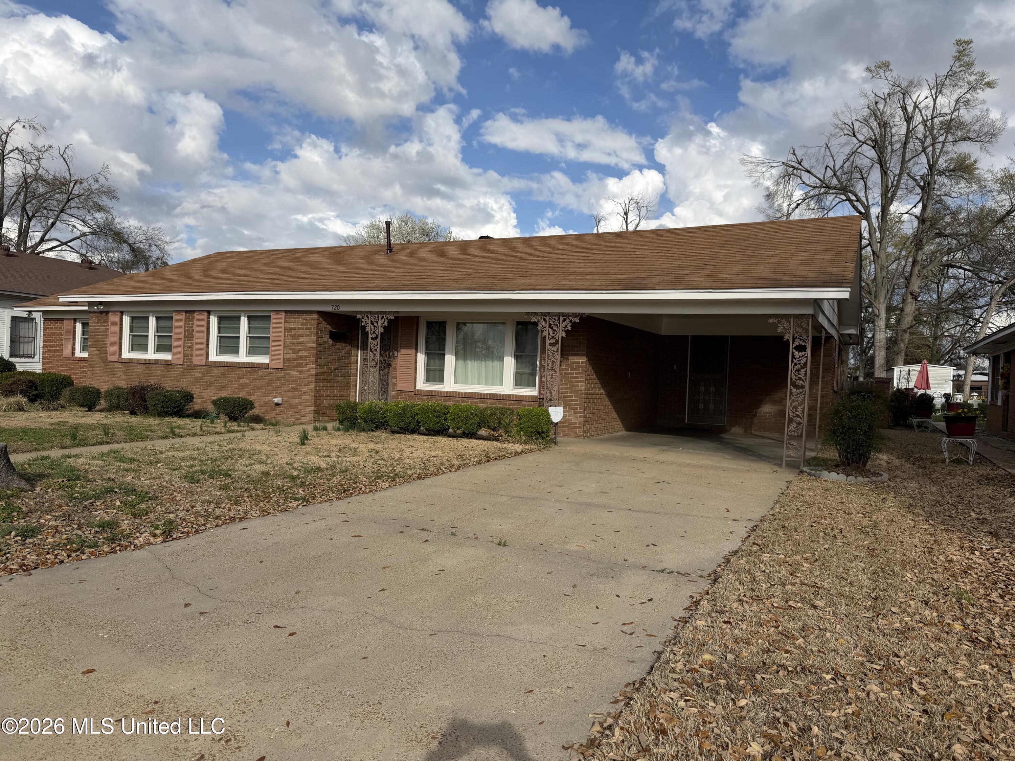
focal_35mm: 24
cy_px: 380
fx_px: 704
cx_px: 508
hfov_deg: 71.6
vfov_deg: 56.8
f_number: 1.78
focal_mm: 6.76
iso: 80
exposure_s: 1/6173
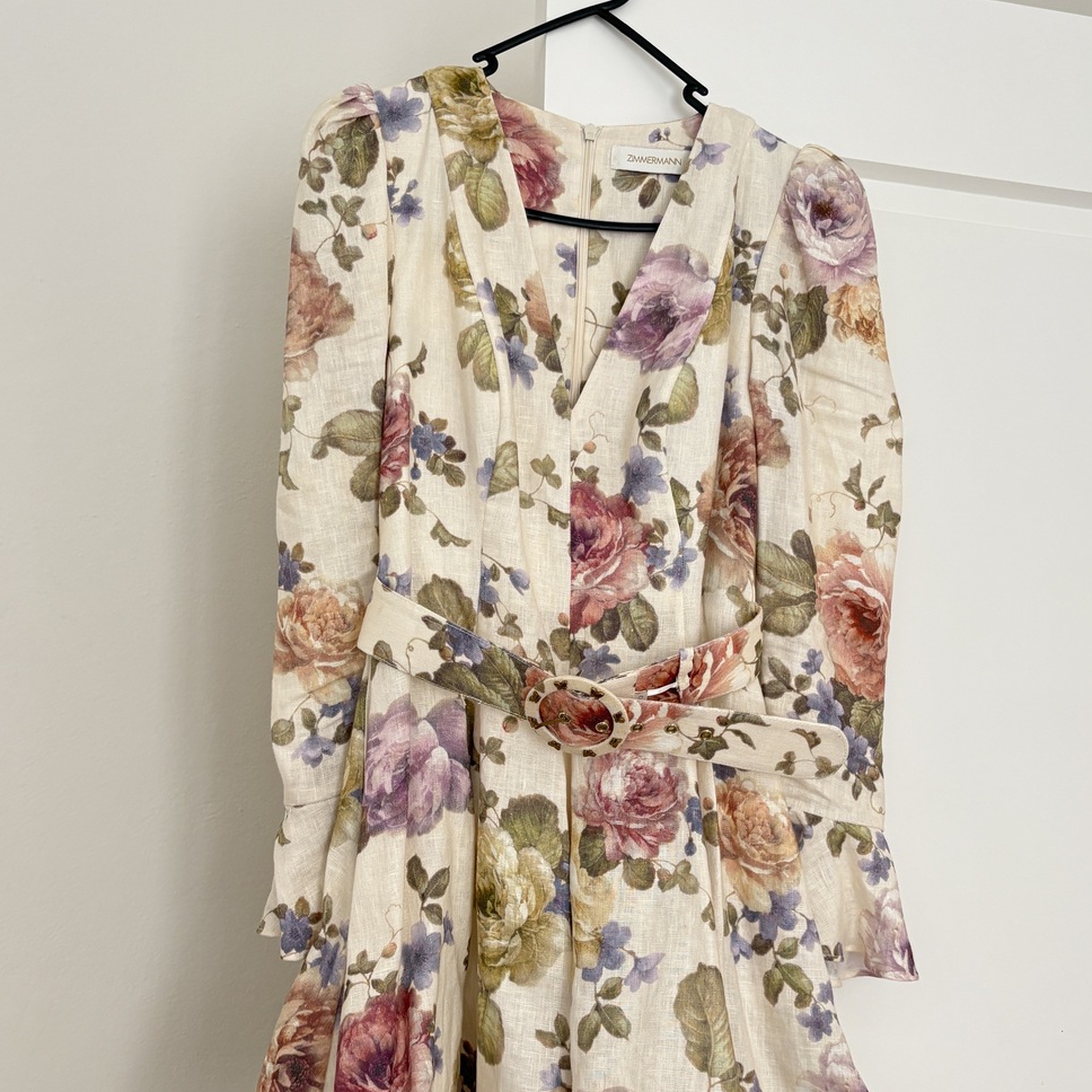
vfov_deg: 43.8
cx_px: 570
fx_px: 1356
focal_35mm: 38
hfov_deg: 43.8
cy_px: 591
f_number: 1.6
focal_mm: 5.96
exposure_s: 1/100
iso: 125
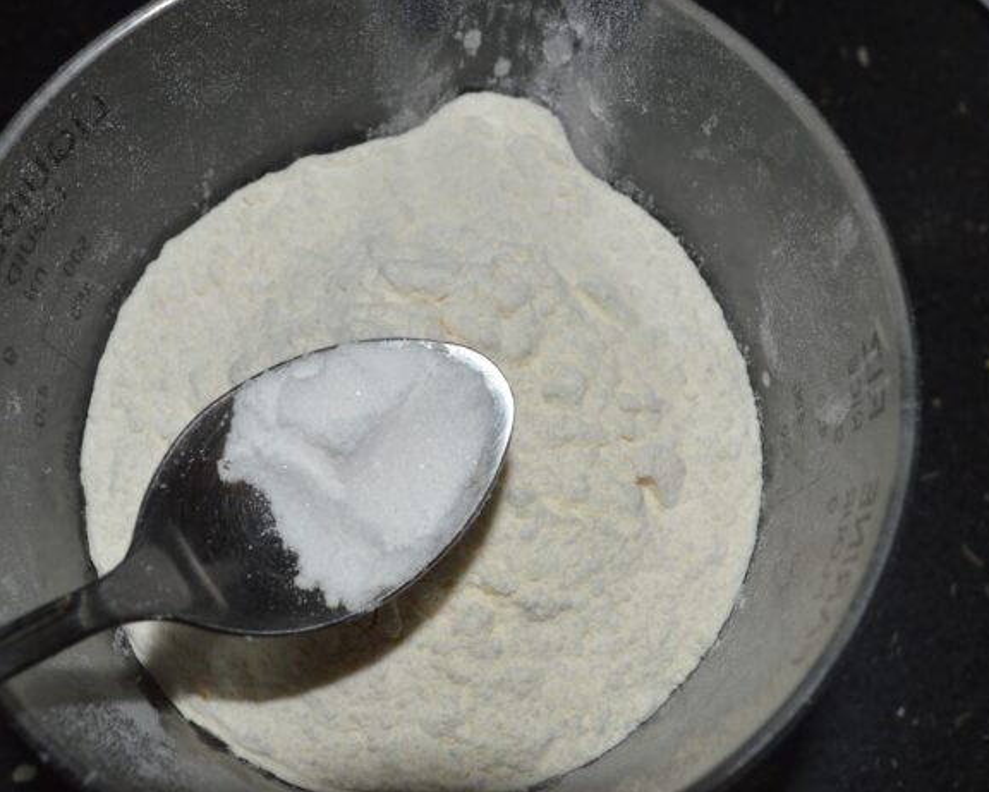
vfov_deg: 36.5
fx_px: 1200
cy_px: 394
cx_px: 434
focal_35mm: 41
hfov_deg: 44.7
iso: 100
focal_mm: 24
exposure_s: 1/60
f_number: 8
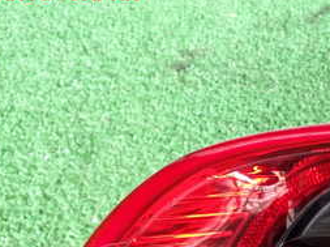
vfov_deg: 18.6
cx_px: 293
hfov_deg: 25.0
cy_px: 269
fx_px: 723
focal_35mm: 76
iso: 250
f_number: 2.4
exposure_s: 1/30
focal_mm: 5.79
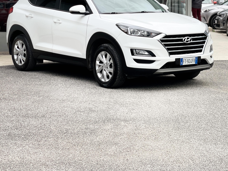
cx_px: 117
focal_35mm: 90
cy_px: 52
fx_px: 593
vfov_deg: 16.4
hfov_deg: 21.8
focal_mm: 7.5
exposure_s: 1/121
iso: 32
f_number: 2.2
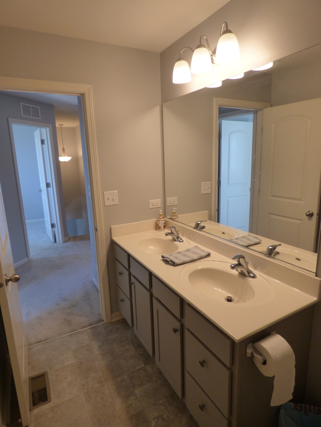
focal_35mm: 20
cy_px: 214
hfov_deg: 66.0
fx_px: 247
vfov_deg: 81.7
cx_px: 160
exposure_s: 1/60
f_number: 2.8
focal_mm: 3.58
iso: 160
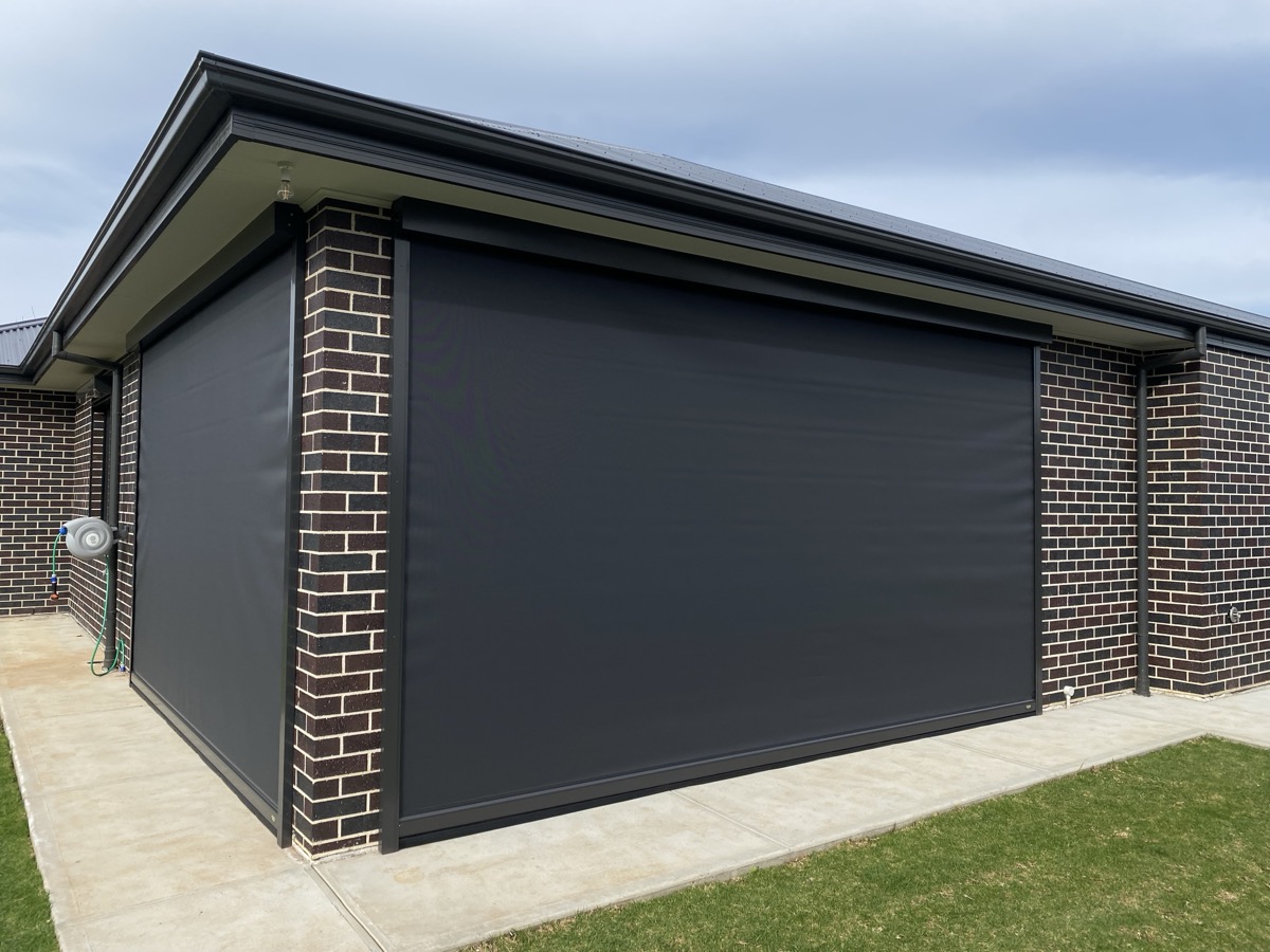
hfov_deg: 67.3
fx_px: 954
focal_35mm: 26
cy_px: 476
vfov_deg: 53.1
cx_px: 635
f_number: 1.8
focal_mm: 4.25
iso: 32
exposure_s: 1/1543
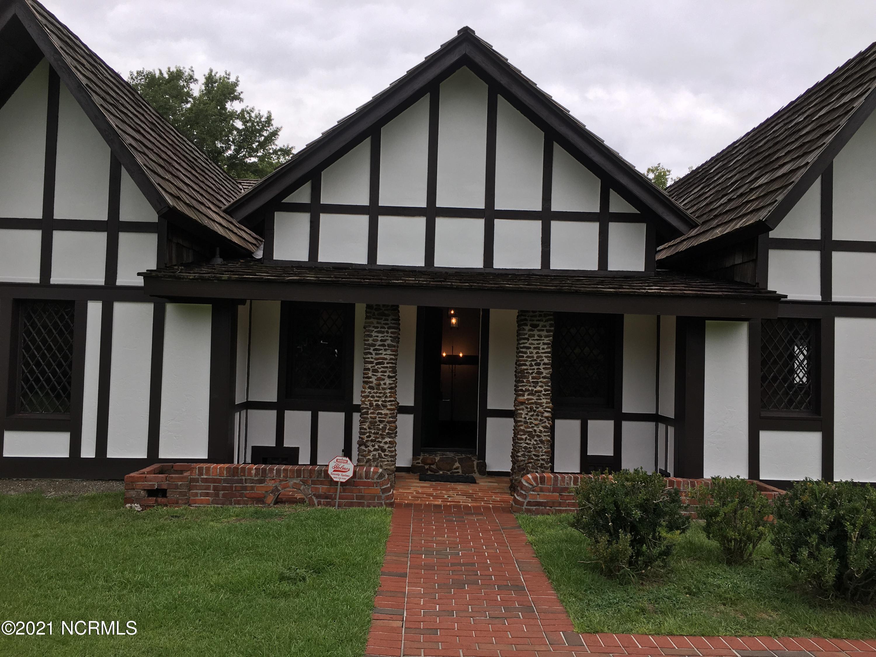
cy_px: 328
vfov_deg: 48.2
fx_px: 734
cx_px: 438
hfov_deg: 61.7
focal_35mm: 29
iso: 25
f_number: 2.2
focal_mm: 4.15
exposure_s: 1/499
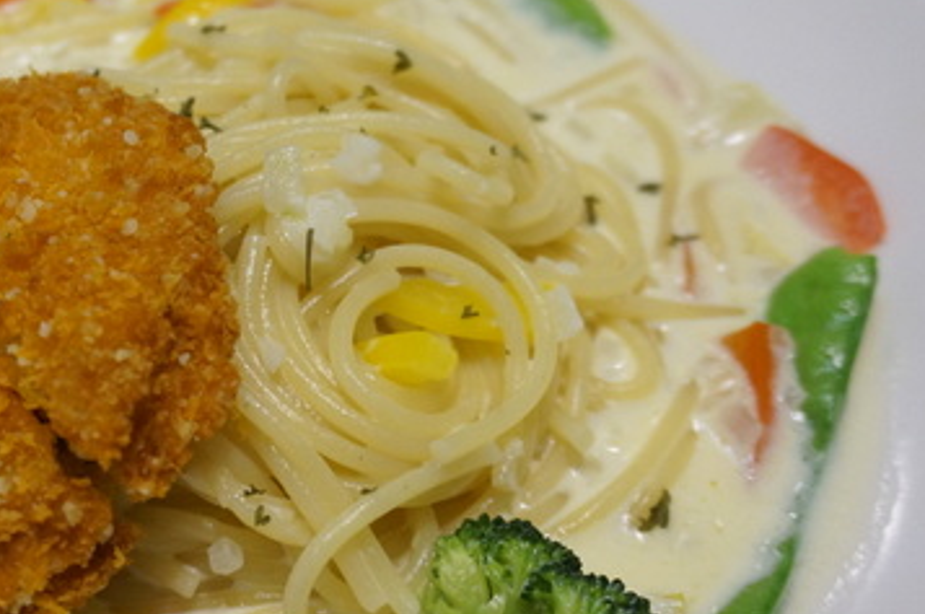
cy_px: 329
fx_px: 1588
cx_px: 233
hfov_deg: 31.9
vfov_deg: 21.9
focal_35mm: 62
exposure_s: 1/60
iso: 1000
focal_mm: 23
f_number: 4
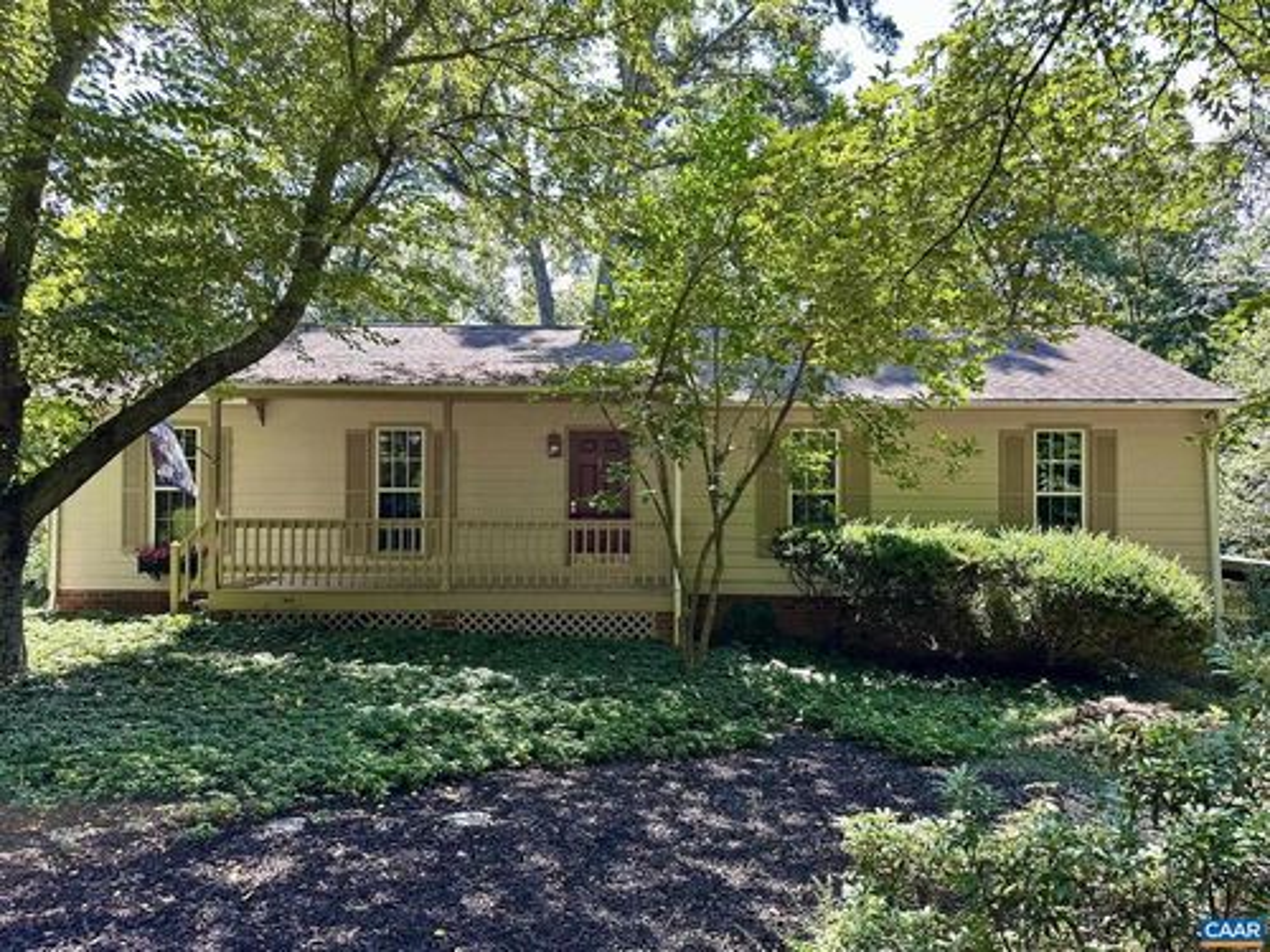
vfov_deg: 56.8
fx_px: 881
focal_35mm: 24
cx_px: 635
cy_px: 476
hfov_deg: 71.6
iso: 80
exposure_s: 1/331
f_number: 1.78
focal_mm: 6.86
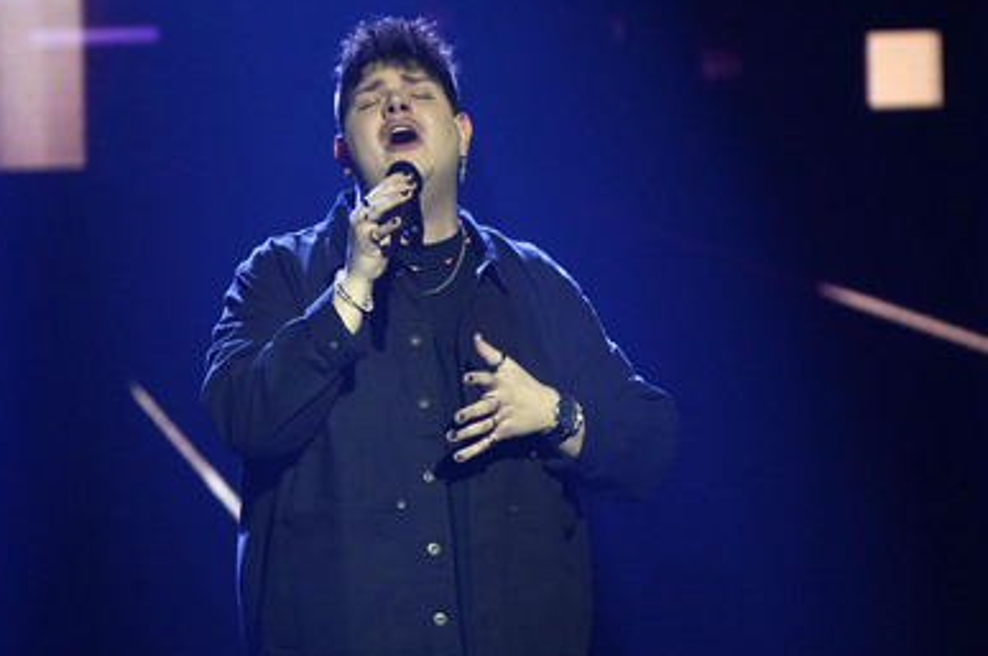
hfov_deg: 2.9
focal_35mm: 700
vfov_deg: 2.0
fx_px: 19187
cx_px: 502
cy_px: 314
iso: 6400
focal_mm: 600
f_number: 6.3
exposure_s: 1/160
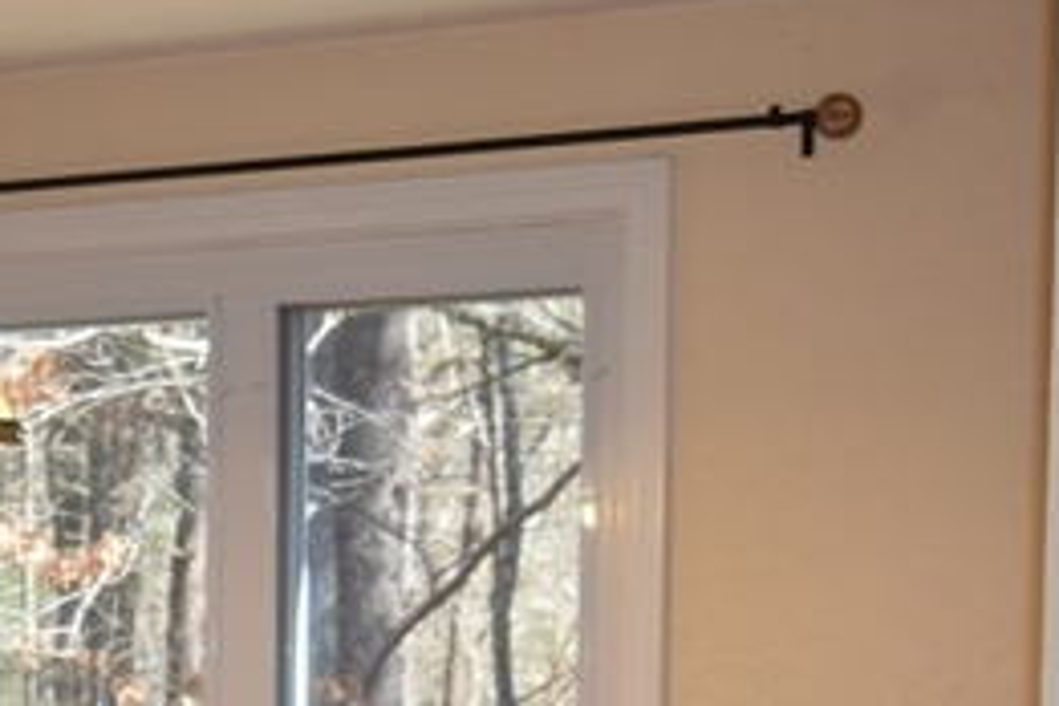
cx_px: -617
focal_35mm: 165
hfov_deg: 11.8
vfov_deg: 8.1
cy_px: 1183
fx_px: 4853
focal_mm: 28
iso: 320
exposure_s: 1/125
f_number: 5.6
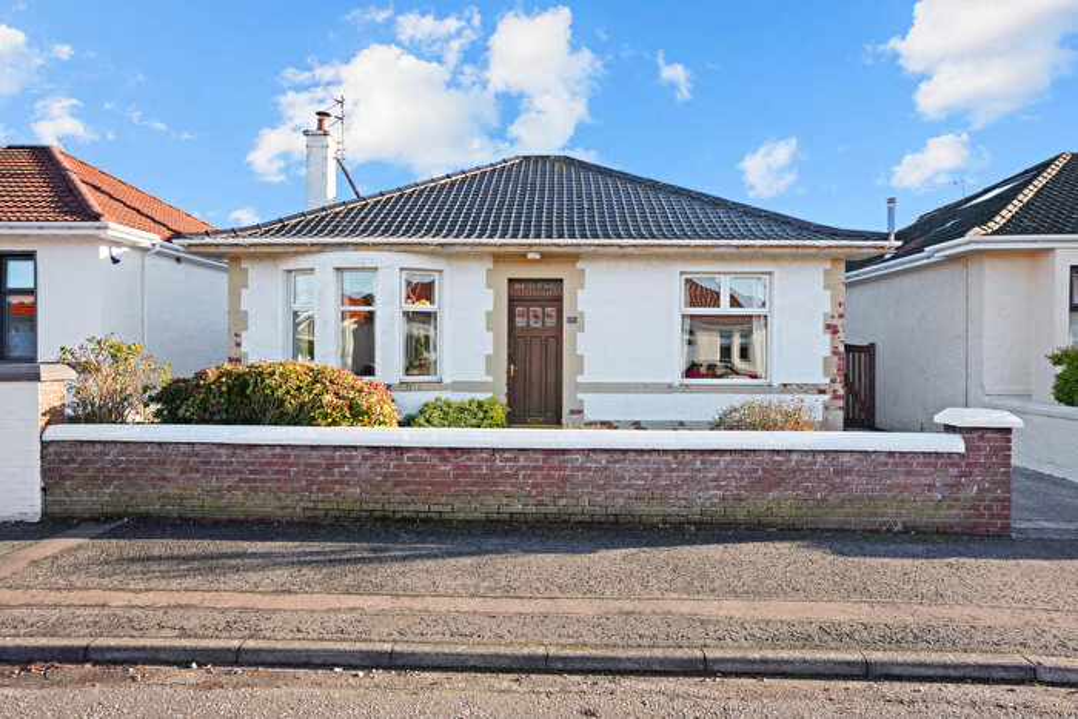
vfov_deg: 57.2
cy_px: 360
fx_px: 659
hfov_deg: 78.6
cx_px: 539
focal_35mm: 22
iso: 250
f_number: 8
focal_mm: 22
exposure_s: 1/50
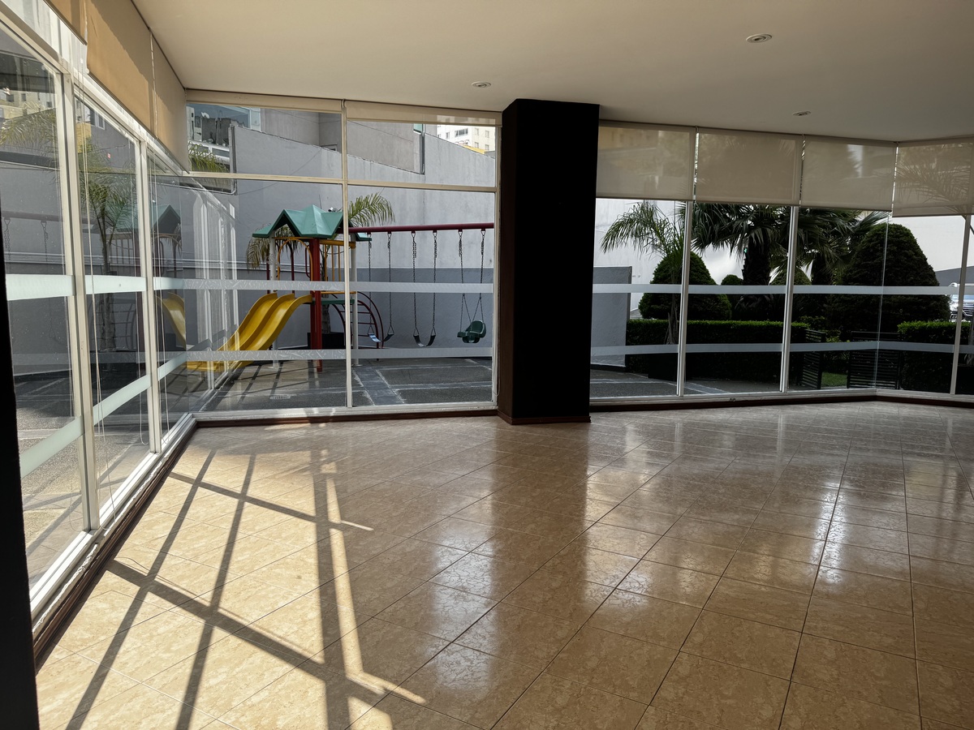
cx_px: 487
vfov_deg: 56.8
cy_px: 365
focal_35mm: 24
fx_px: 675
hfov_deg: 71.6
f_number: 1.78
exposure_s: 1/1026
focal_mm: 6.76
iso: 80
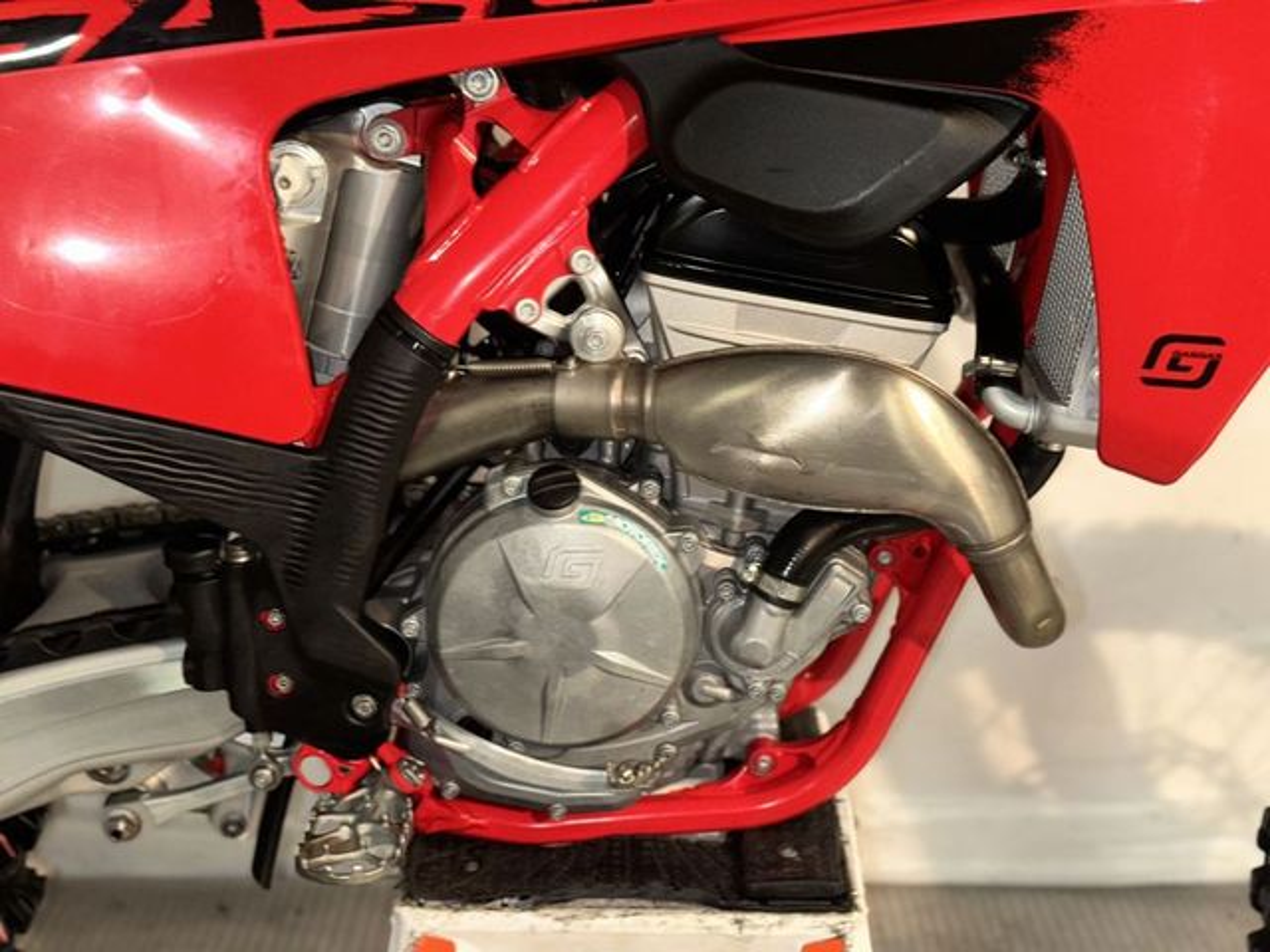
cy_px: 476
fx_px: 1761
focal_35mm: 48
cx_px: 635
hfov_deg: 39.7
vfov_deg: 30.3
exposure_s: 1/14
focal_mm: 6.86
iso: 64
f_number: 1.78
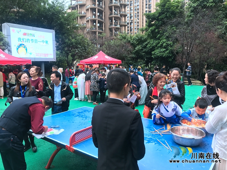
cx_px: 114
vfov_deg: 49.7
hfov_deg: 63.4
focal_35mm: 28
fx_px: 184
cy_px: 85
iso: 25
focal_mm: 3.99
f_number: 1.8
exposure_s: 1/72
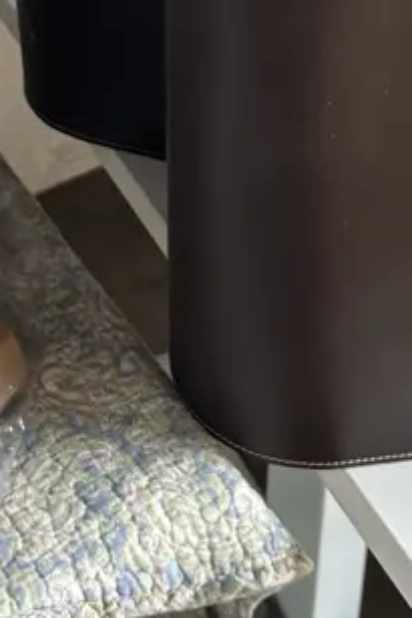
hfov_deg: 16.3
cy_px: -132
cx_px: 60
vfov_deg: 22.5
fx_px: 1426
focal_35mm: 83
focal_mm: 6.86
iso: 100
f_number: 1.78
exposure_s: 1/100
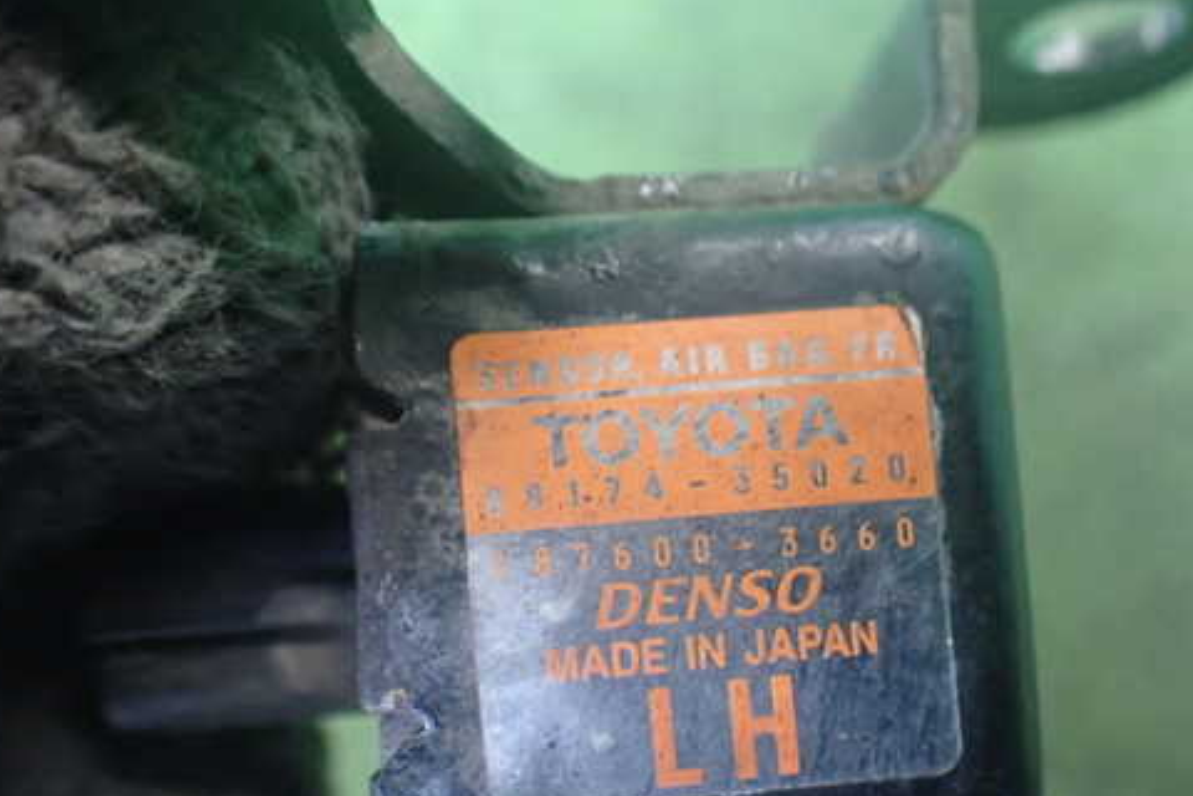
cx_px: 669
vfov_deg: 34.1
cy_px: 493
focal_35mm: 39
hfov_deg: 49.4
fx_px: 1292
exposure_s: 1/50
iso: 800
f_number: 2.3
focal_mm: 5.4
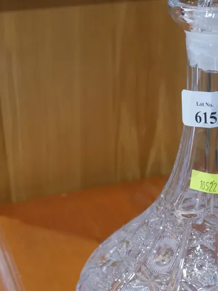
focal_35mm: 81
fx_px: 680
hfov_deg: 17.8
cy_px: 134
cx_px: 211
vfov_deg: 24.1
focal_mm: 20
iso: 640
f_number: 4.4
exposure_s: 1/60
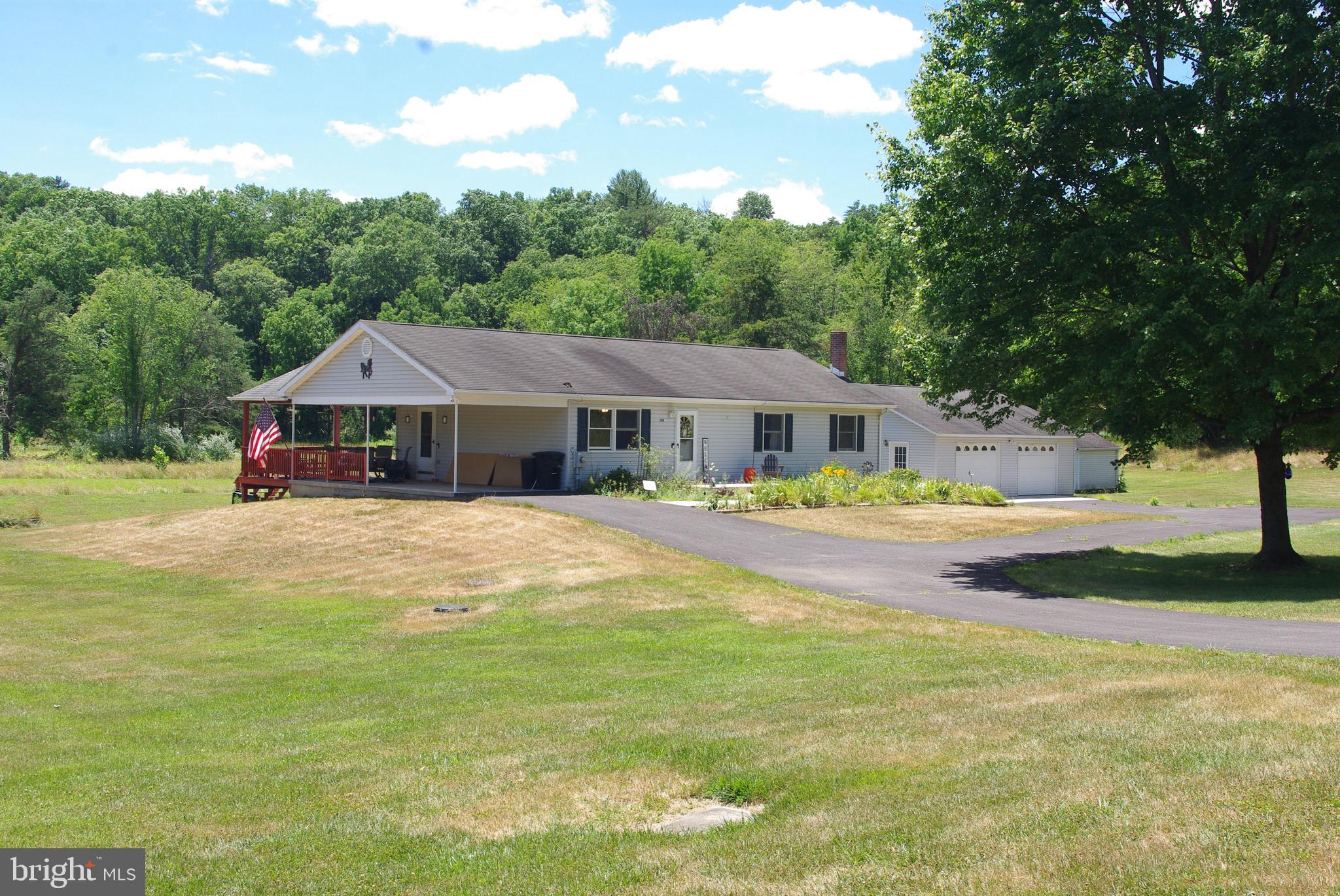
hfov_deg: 49.5
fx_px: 1453
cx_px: 670
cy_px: 448
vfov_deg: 34.3
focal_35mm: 39
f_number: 8
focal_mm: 26.25
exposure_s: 1/125
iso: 200
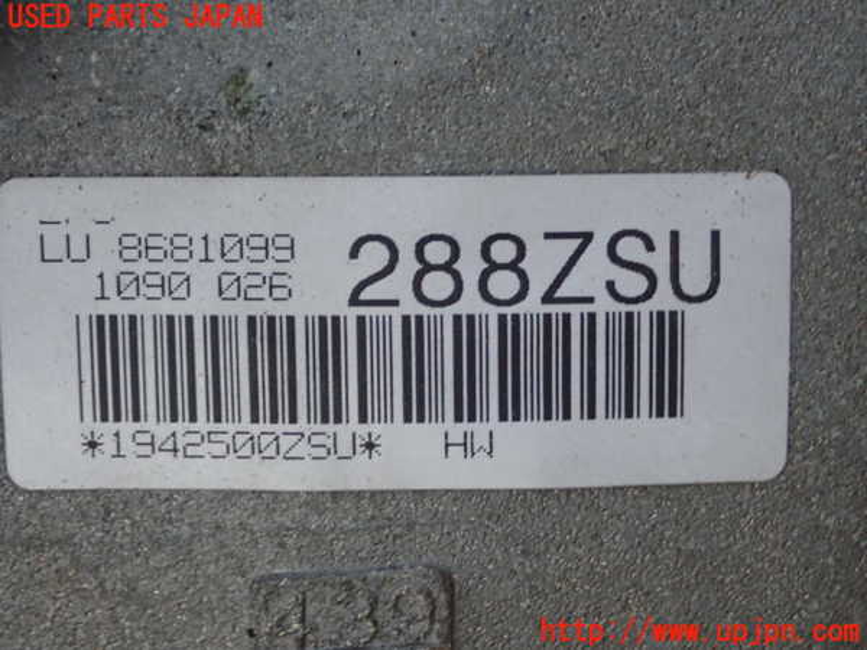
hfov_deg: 26.3
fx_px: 1853
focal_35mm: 74
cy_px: 325
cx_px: 434
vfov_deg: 19.9
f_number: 4.2
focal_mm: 13.47
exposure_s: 1/30
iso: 800
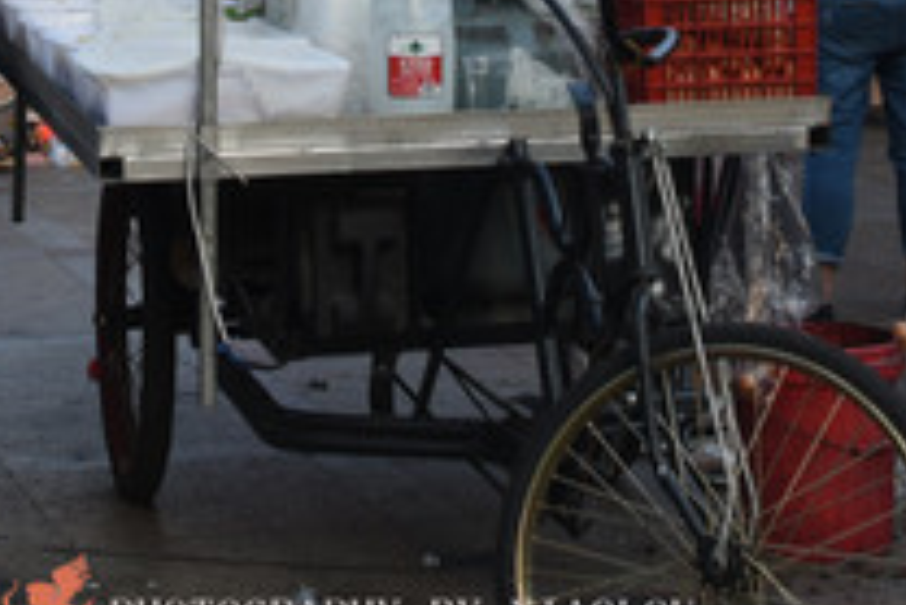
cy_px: -420
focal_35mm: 130
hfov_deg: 15.7
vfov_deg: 10.1
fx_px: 3274
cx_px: 388
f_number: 5.6
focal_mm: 36
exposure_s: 1/125
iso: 400
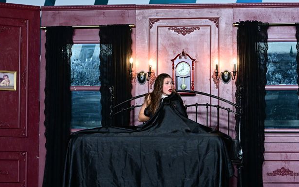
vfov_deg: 11.1
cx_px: 187
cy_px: 92
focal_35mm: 118
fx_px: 962
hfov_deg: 17.6
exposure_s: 1/800
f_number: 4
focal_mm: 70
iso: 3200
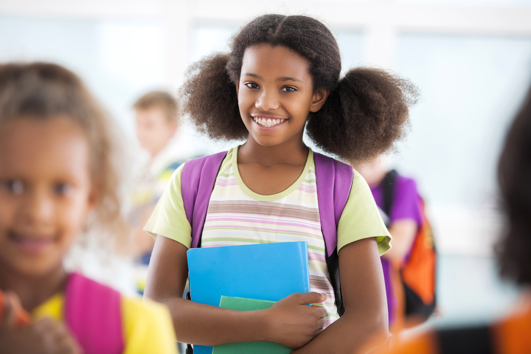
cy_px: 177
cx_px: 266
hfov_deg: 15.2
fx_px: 1991
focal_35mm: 135
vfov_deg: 10.2
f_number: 2.8
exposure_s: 1/160
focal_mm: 135
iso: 100
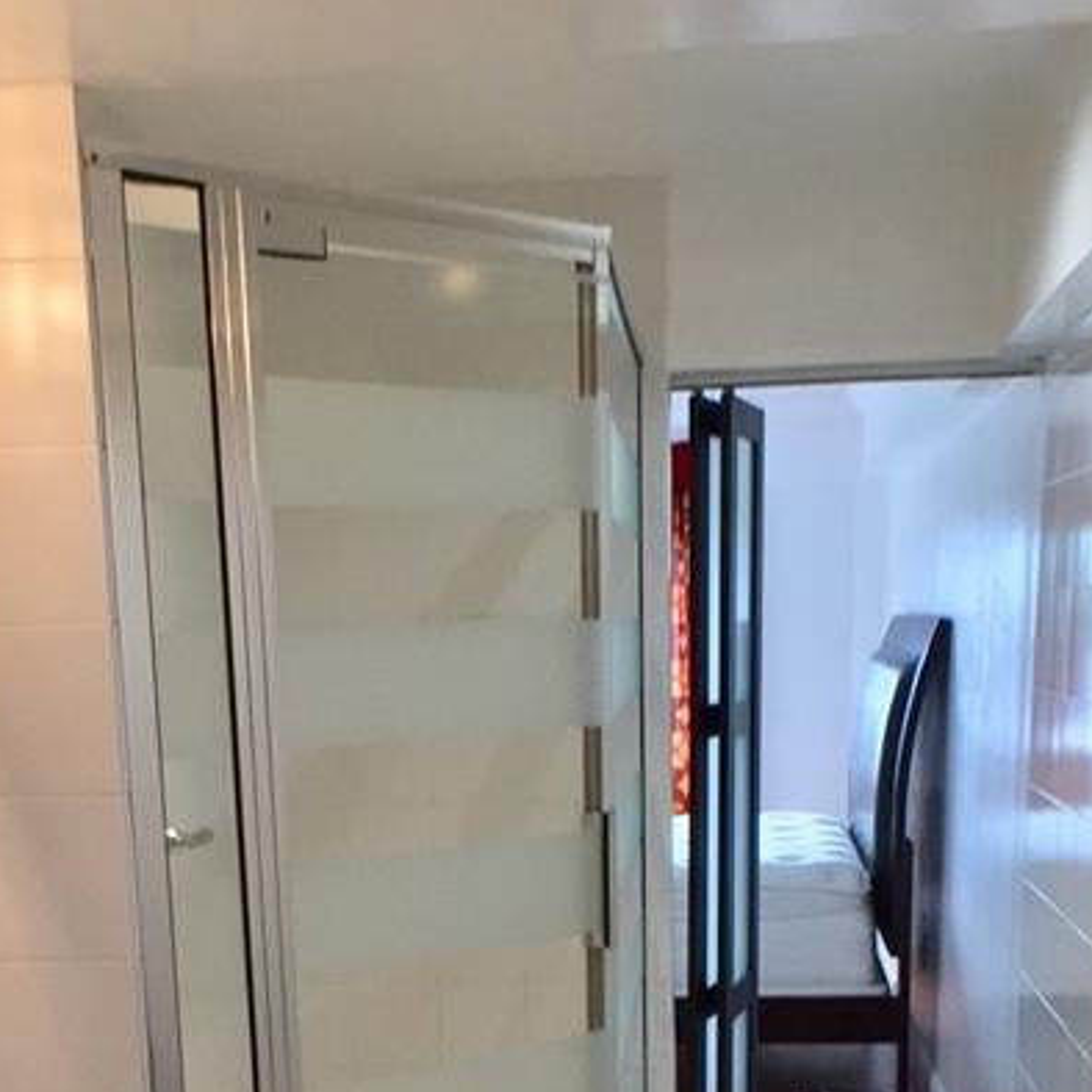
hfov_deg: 22.2
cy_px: 1103
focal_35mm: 78
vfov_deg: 21.4
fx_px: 2784
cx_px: 507
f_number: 2.2
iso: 80
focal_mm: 4.15
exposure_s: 1/30
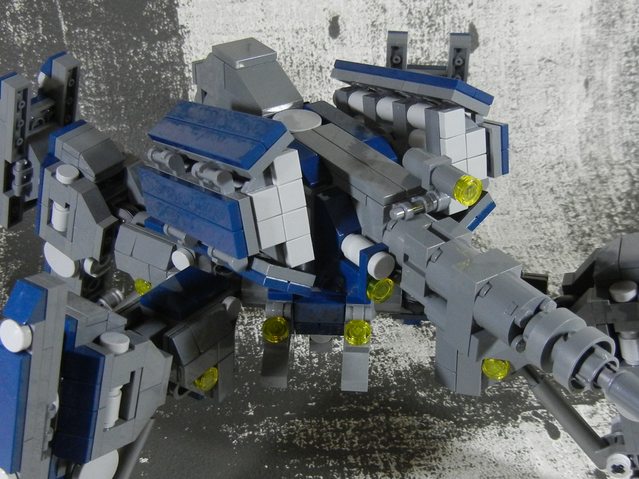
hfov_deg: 36.2
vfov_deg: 27.5
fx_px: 978
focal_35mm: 53
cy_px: 290
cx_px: 323
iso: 400
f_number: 3.5
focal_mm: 5.4
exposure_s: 1/33.7
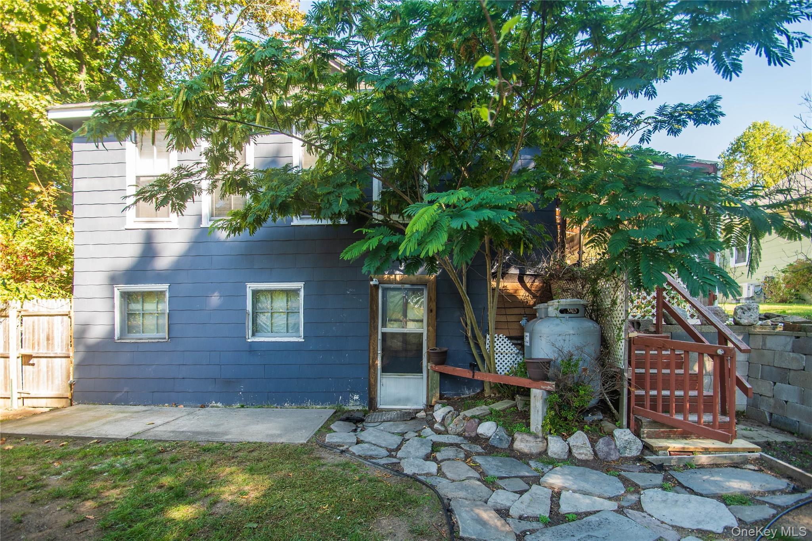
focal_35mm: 15
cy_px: 270
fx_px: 338
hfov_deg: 100.4
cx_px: 406
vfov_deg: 77.3
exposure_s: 1/80
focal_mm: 10
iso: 100
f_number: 4.5
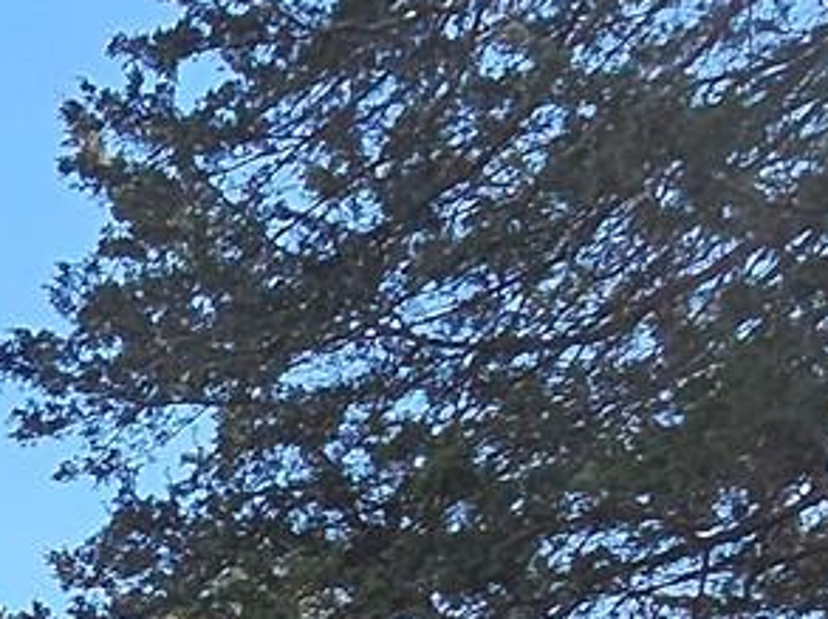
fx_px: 2174
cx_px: -896
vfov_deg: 14.3
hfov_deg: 16.0
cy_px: 1125
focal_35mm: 91
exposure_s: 1/742
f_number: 2.2
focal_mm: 1.7
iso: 32
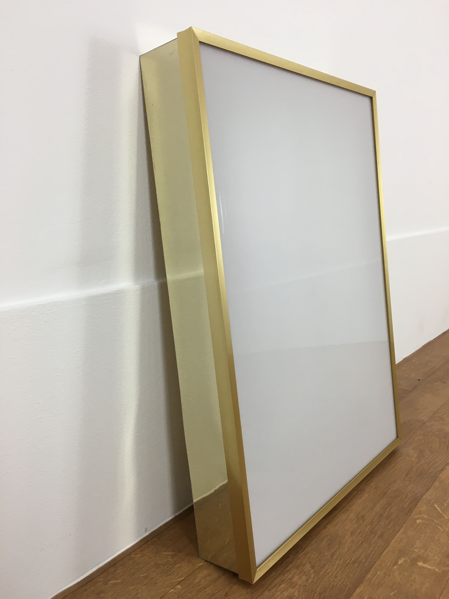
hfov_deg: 48.2
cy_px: 300
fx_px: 502
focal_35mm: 29
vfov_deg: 61.7
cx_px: 224
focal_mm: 4.15
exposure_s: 1/33
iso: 32
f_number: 2.2
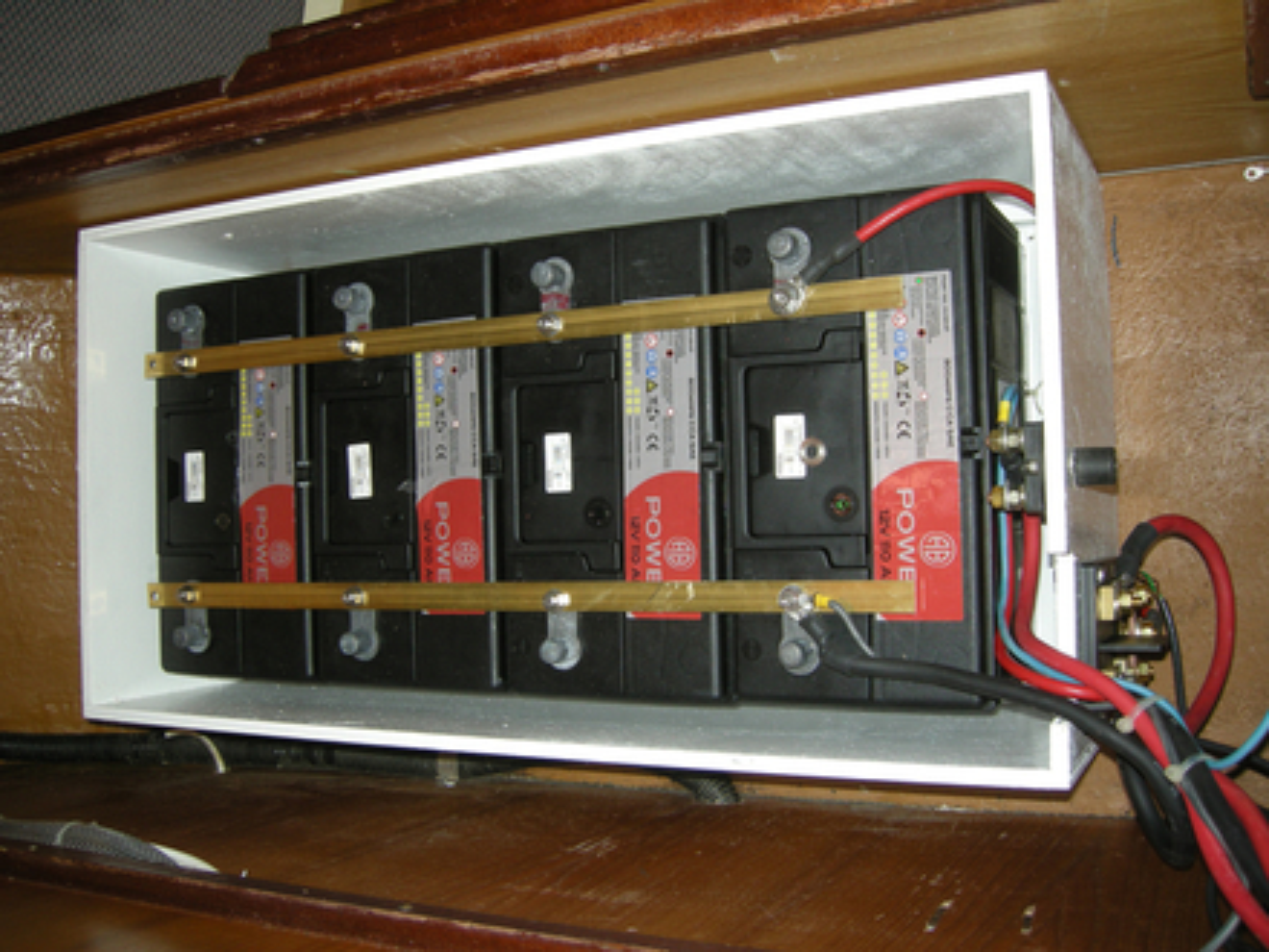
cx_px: 634
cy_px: 476
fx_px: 1320
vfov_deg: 39.7
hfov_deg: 51.4
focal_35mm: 36
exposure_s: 1/60
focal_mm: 7.5
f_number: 2.7
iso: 64
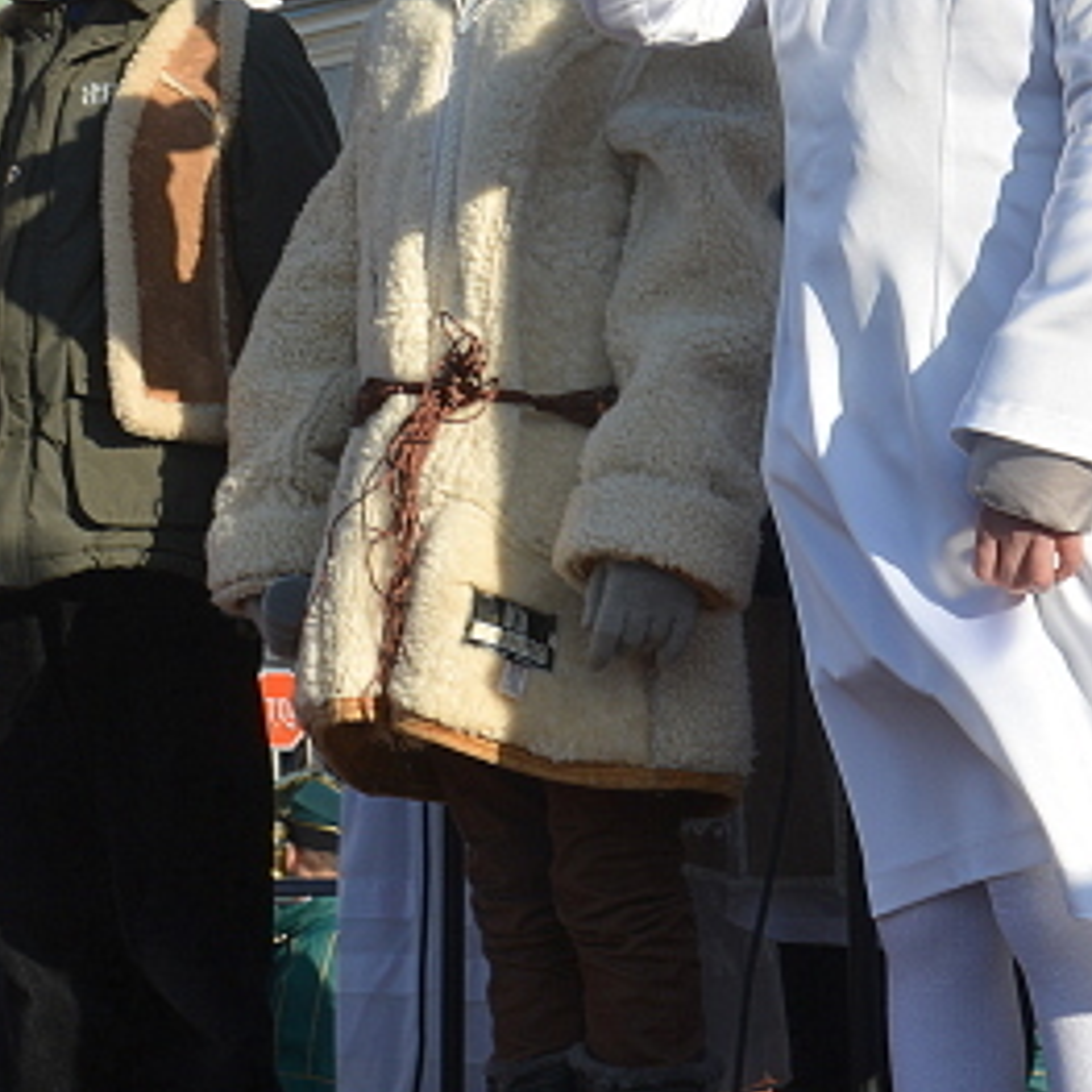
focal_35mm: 101
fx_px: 3605
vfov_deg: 17.1
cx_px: 610
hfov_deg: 17.2
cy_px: 237
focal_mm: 26
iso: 100
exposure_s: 1/60
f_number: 18
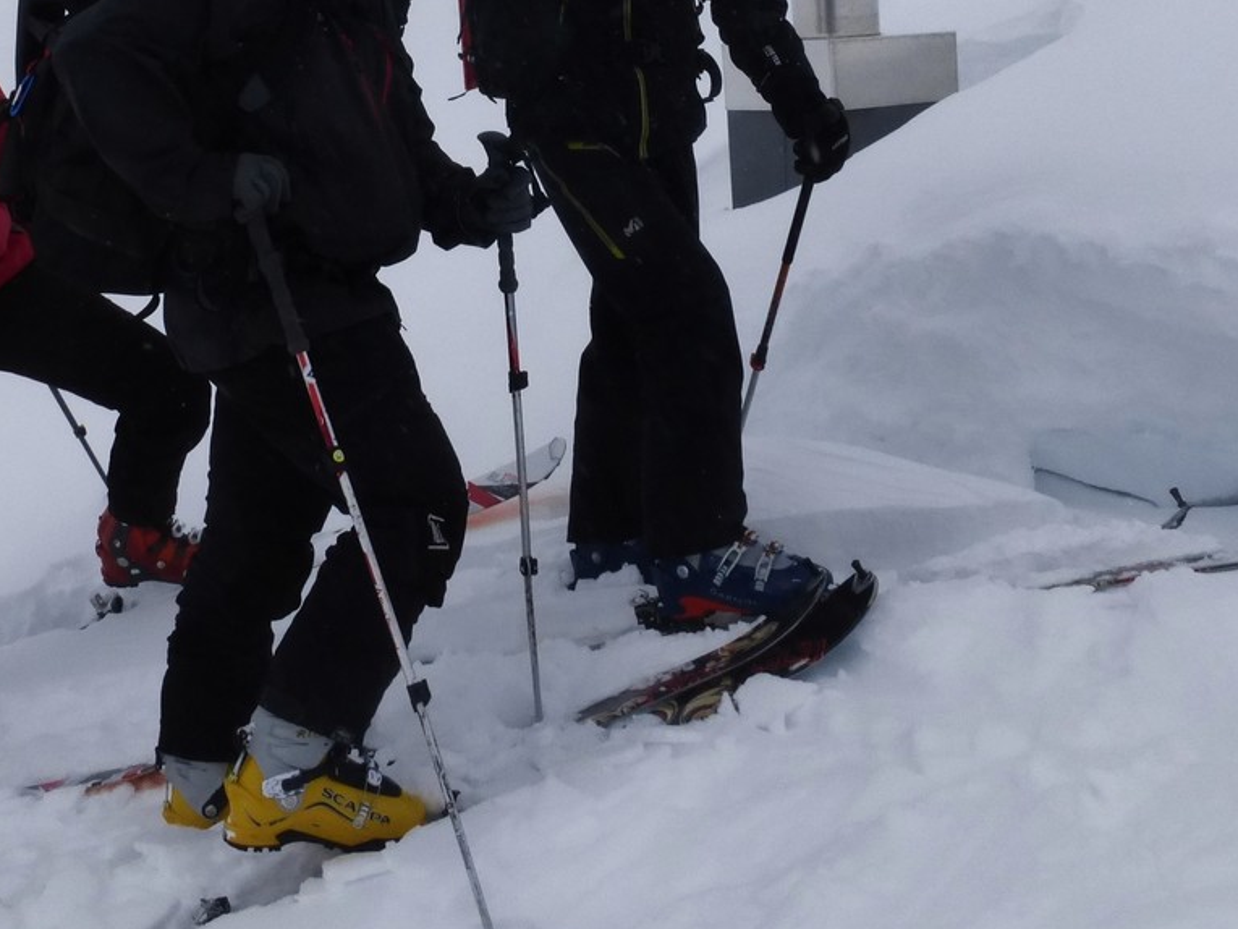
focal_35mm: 51
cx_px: 445
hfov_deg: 37.2
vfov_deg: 27.2
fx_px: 1824
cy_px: 28
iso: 100
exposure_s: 1/1600
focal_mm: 4.3
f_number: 5.6
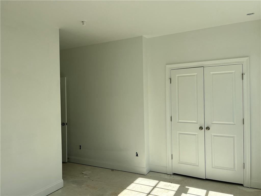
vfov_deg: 53.1
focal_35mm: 26
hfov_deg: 67.3
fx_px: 196
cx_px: 130
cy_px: 98
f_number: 1.6
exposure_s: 1/1225
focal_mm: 5.1
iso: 50
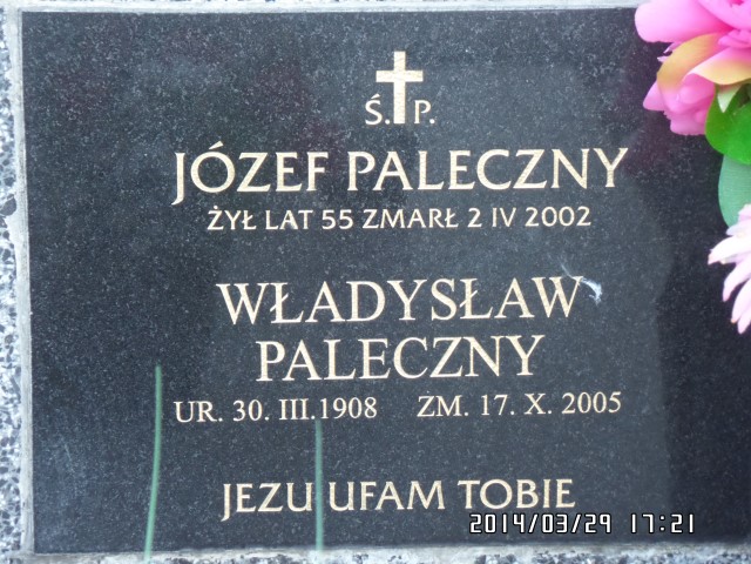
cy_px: 282
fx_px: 3753
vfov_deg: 8.6
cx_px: 376
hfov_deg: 11.4
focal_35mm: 173
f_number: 4.5
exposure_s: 1/60
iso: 640
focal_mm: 30.8
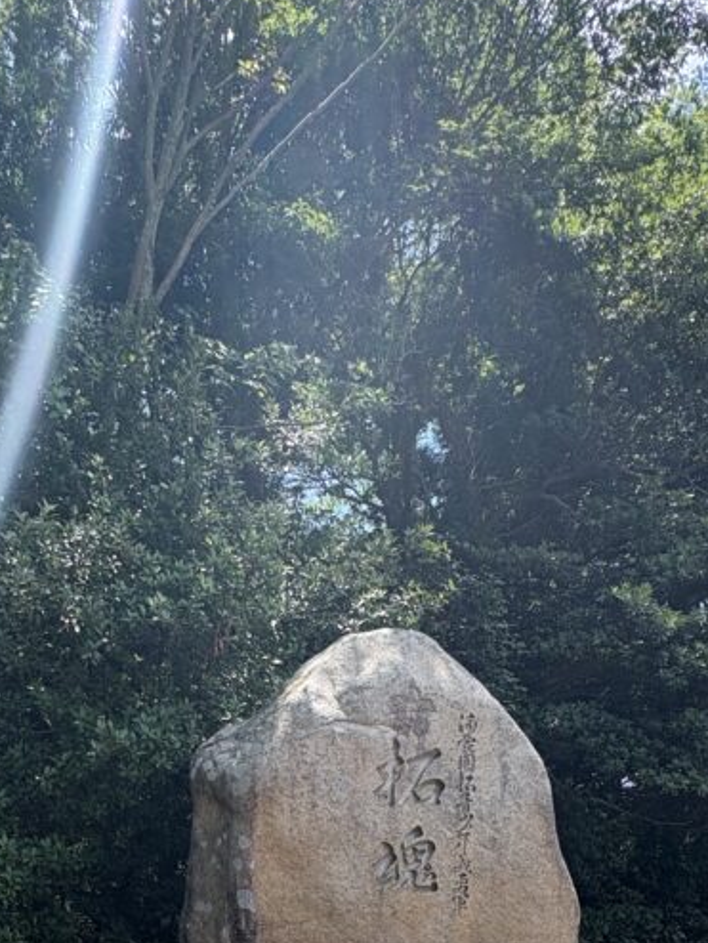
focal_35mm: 29
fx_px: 790
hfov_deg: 47.0
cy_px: 953
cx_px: 204
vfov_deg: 49.6
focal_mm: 2.22
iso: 40
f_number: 2.2
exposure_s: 1/325
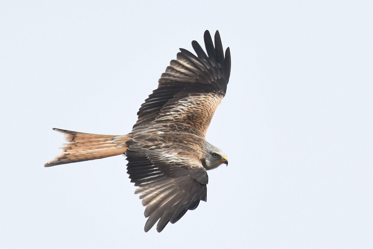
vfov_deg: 2.2
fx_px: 6527
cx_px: 186
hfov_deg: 3.3
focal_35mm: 630
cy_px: 124
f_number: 6.3
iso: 1250
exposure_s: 1/5000
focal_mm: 420
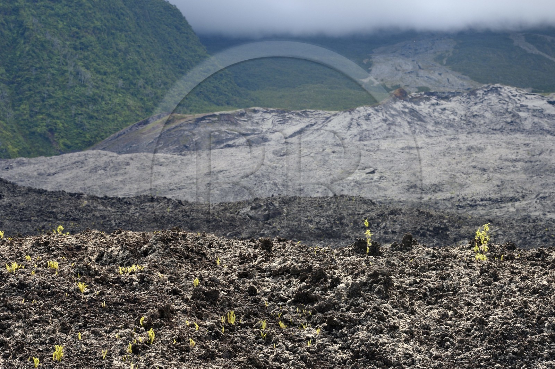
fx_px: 2850
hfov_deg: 11.1
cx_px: 278
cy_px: 184
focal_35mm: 185
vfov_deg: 7.4
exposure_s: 1/250
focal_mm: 185
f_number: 7.1
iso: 200
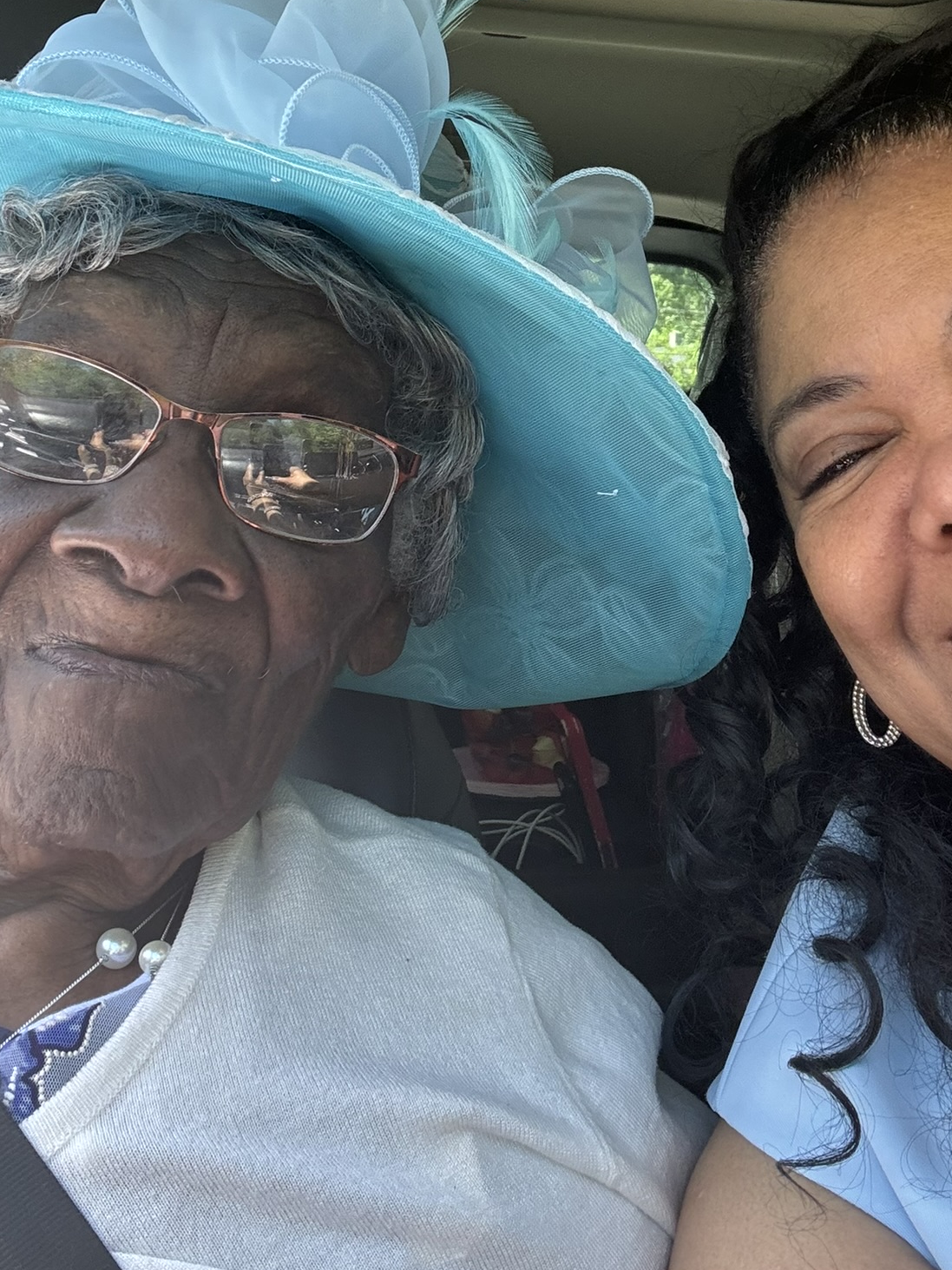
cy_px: 413
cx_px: 569
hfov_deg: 34.2
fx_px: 1540
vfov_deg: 44.1
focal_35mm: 42
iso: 64
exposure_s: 1/121
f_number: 1.9
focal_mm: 2.69
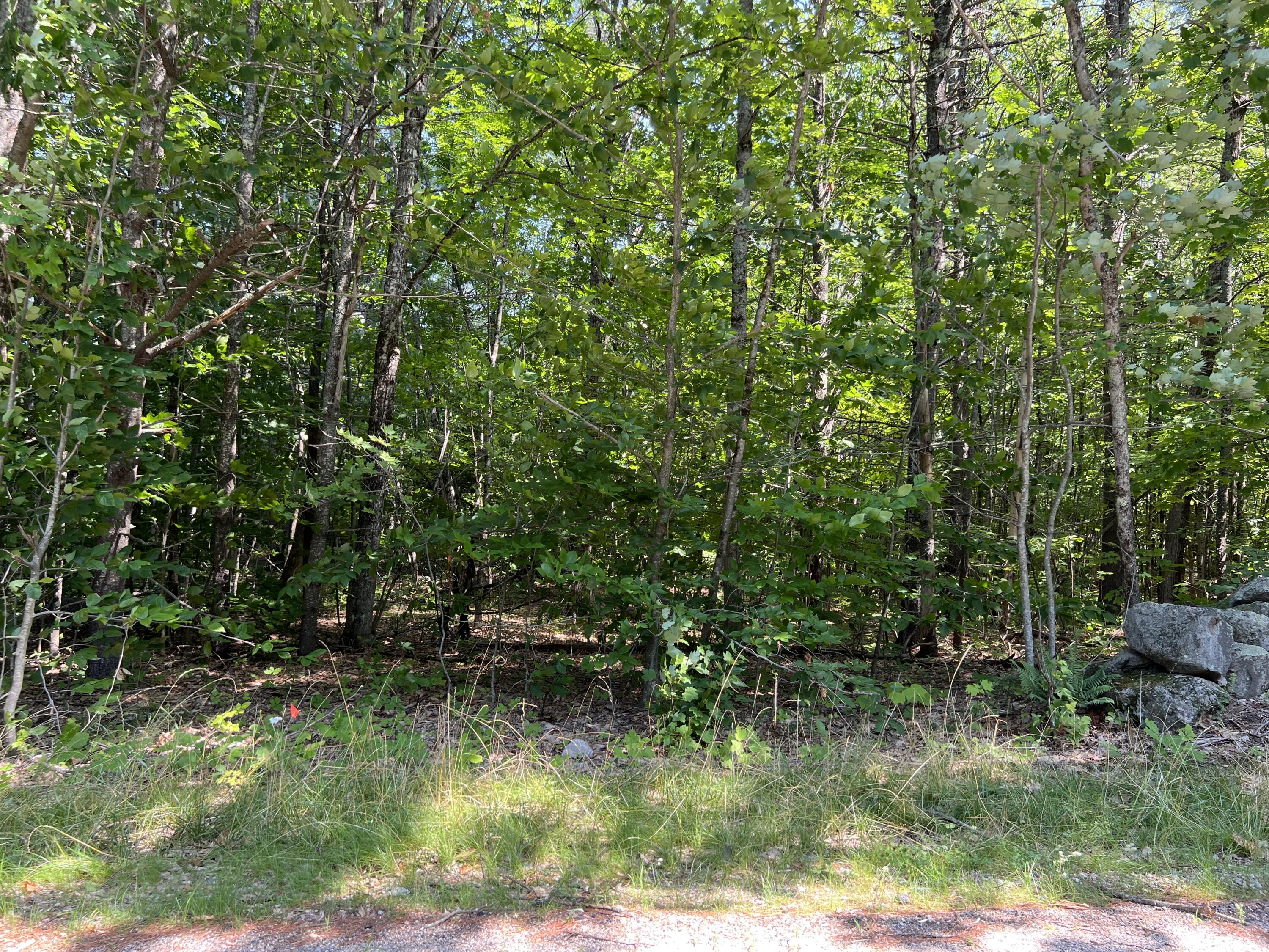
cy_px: 476
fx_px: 953
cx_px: 634
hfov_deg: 67.3
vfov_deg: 53.1
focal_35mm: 26
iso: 50
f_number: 1.5
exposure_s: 1/171
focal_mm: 5.7
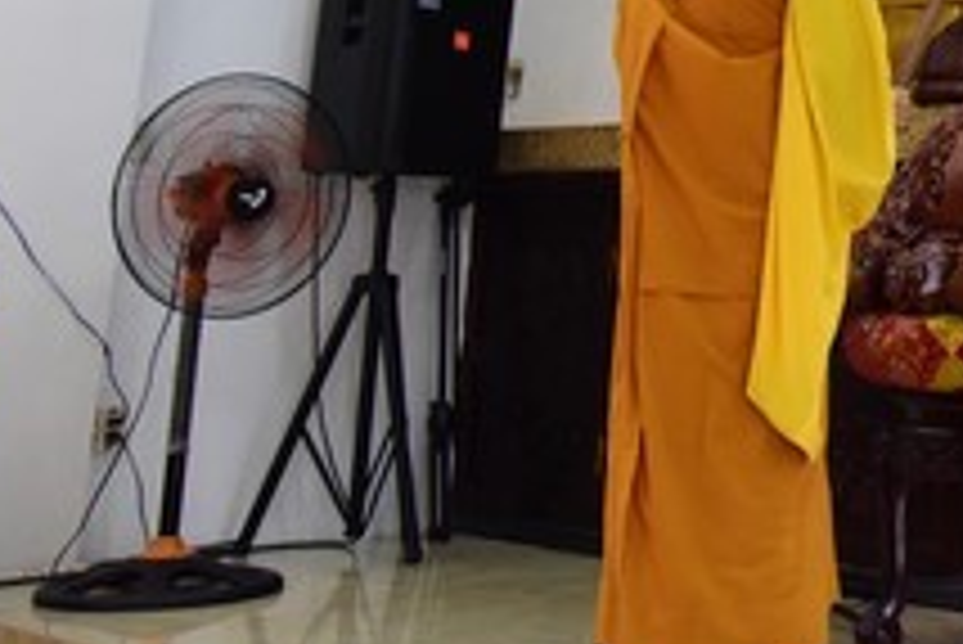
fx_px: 1954
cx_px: 1408
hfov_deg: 22.9
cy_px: -261
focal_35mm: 73
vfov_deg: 17.2
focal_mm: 24
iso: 5000
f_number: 5.6
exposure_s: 1/125
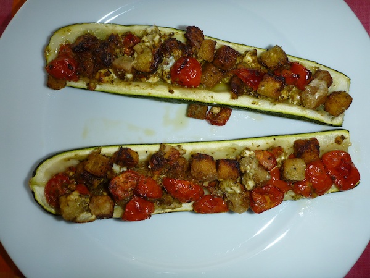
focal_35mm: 28
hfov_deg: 63.4
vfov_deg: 49.7
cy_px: 139
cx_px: 185
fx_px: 299
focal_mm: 4.9
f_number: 3.3
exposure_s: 1/60
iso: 125
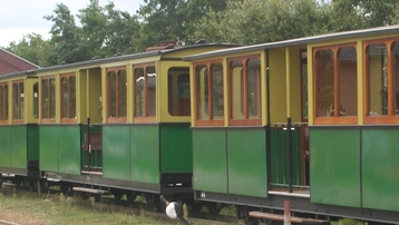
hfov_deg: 15.9
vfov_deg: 9.0
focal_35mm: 135
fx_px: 1429
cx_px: 272
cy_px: 135
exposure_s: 1/53.5
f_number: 6.7
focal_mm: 12.3
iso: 50
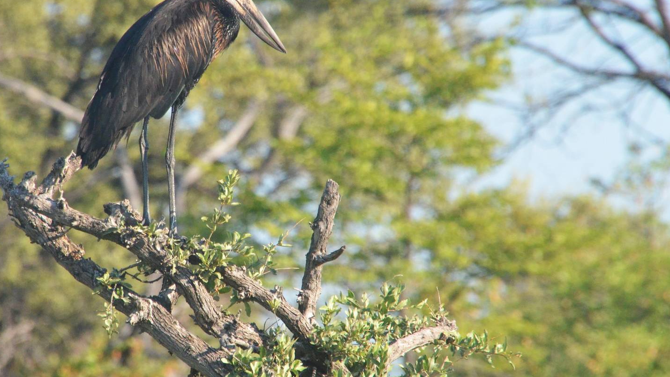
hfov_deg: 4.6
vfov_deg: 2.6
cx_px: 311
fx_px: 8421
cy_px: 198
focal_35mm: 474
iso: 2500
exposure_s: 1/2000
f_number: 11
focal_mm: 270
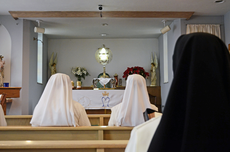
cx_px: 115
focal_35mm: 48
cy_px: 76
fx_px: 306
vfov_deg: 27.9
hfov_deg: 41.2
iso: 1600
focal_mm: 32
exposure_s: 1/25
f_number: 5.6
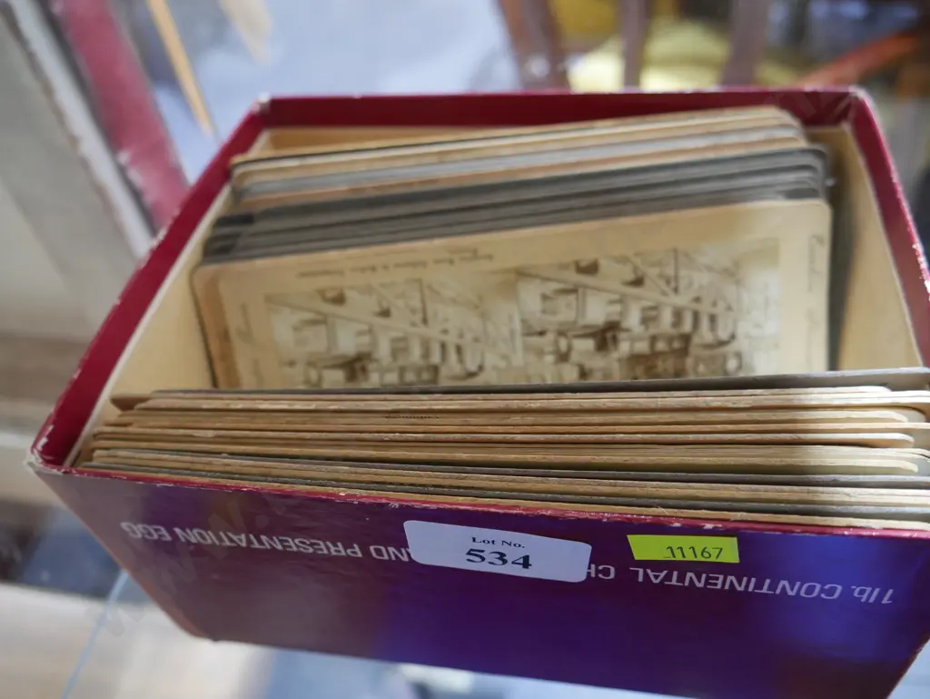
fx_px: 753
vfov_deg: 49.8
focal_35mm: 28
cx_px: 465
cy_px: 350
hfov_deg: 63.4
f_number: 3.5
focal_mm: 14
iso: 1250
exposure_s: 1/60
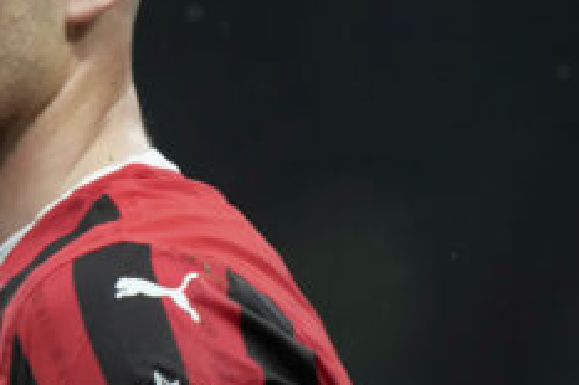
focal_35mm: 1195
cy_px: 161
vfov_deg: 1.1
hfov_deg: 1.7
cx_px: -253
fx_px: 19205
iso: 4000
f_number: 3.5
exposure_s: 1/2000
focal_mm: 400
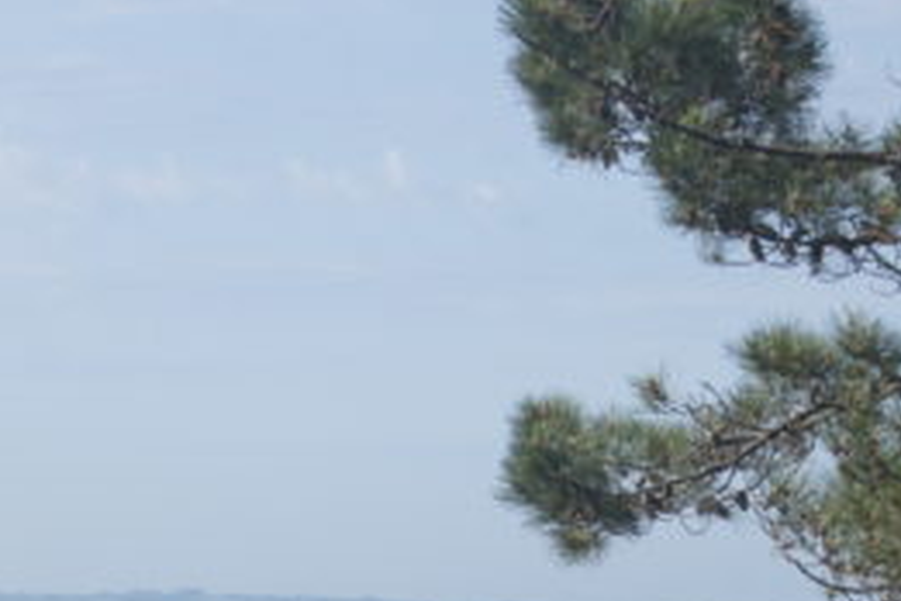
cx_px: 383
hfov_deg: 8.8
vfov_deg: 5.8
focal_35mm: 235
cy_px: 889
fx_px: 5881
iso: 200
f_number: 11
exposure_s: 1/200
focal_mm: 40
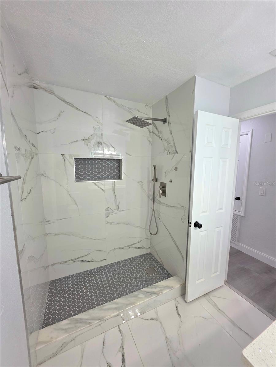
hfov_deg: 89.9
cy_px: 184
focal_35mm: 13
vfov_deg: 106.2
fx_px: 138
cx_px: 138
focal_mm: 2.2
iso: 125
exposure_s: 1/120
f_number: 1.9
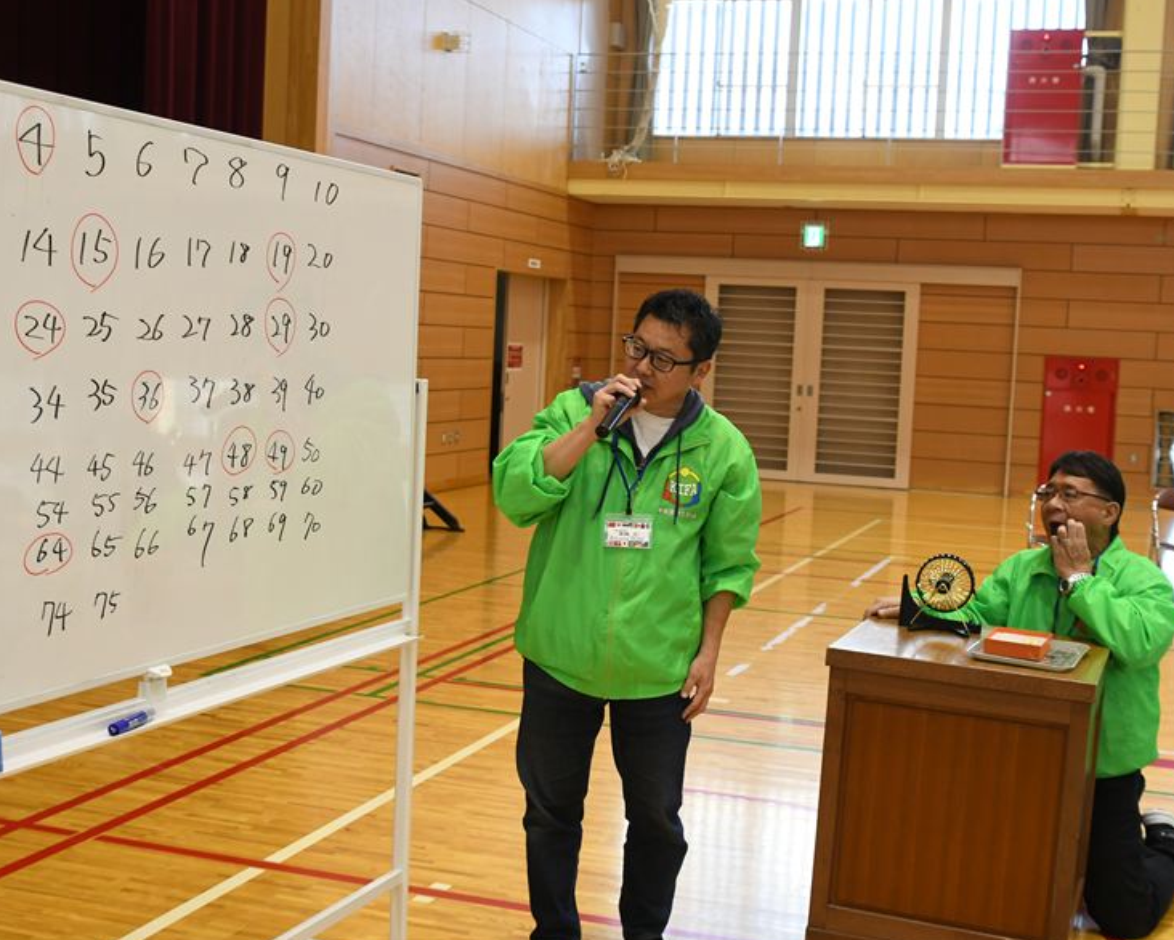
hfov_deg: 41.1
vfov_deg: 33.4
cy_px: 467
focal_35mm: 45
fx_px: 1564
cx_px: 637
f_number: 5
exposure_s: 1/160
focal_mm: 26
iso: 1000
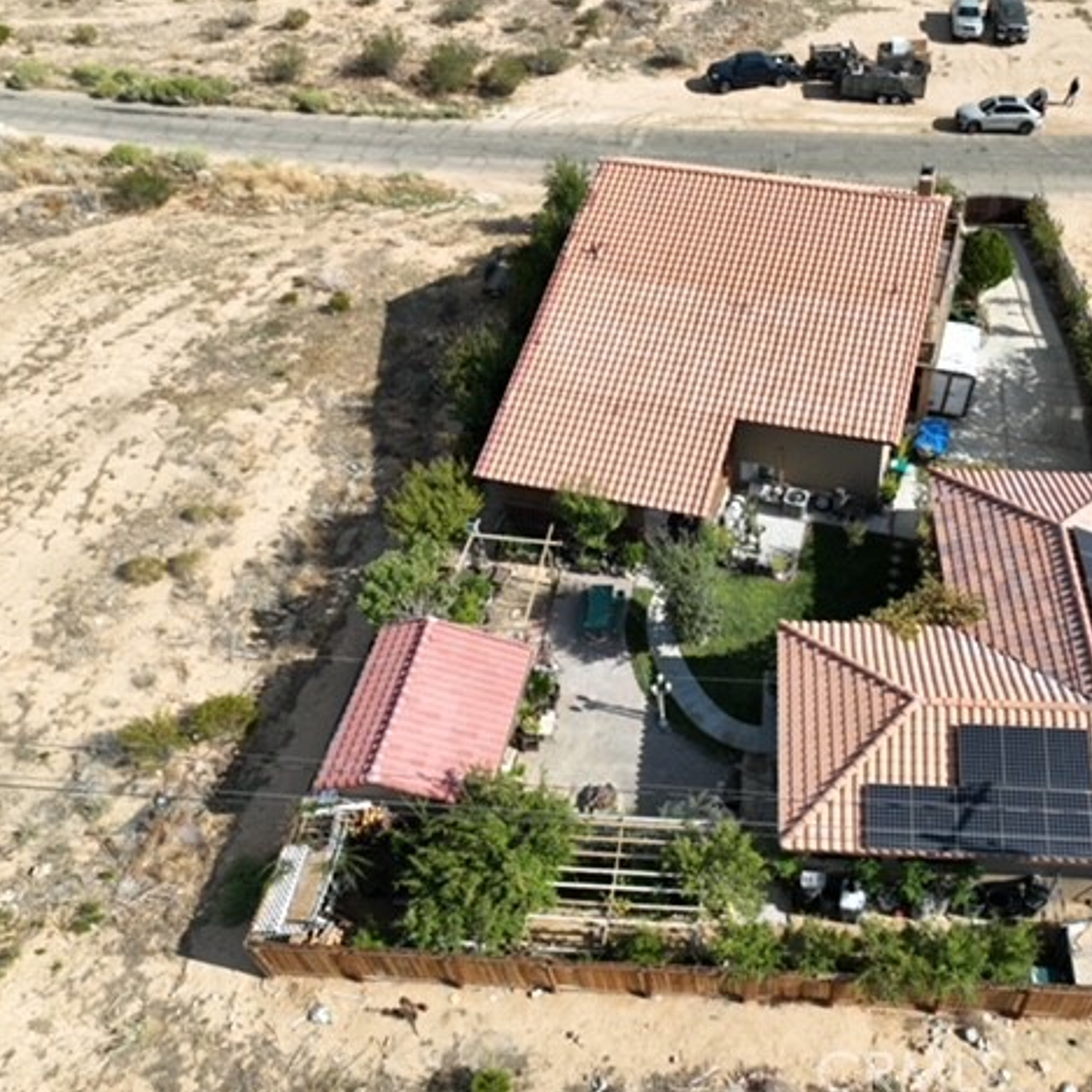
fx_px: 1035
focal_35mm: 29
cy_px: 546
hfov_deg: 54.5
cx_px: 728
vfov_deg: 55.6
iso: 100
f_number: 2.8
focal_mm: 12.29
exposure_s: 1/1250
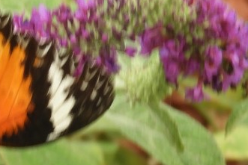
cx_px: -107
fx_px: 3584
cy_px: 251
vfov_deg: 2.6
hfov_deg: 3.9
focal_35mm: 520
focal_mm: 20.6
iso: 100
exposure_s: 1/80
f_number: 5
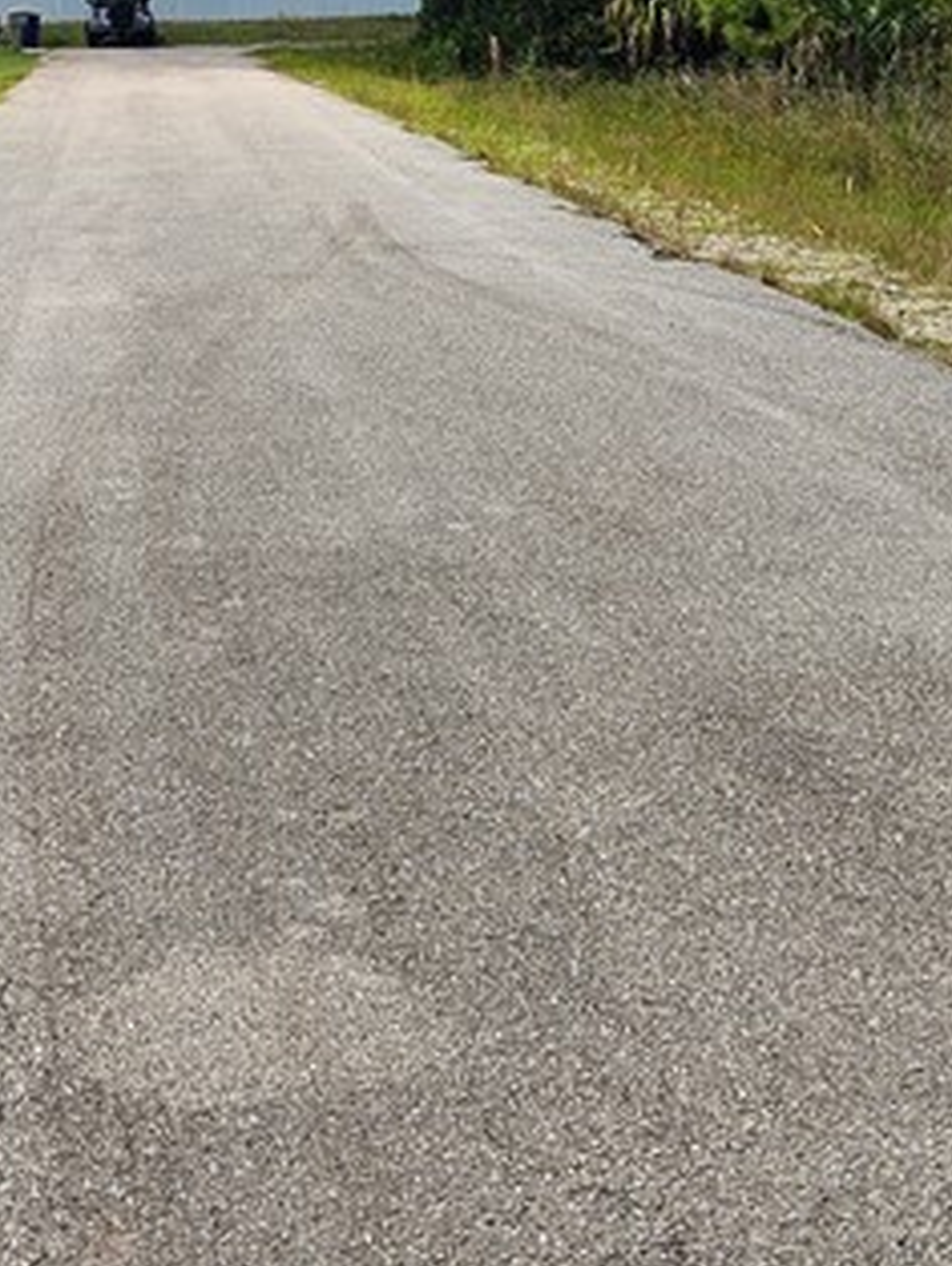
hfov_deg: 19.5
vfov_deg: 24.8
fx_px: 2746
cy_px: 16
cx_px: 210
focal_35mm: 75
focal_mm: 5.4
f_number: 1.8
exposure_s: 1/2417
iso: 20
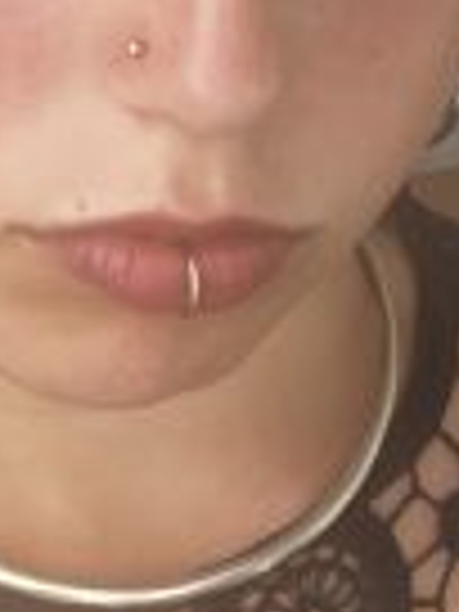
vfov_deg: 14.9
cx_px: 184
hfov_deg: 11.2
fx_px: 2334
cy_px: 374
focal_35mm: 132
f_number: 2.2
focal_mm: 2.71
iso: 25
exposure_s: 1/195
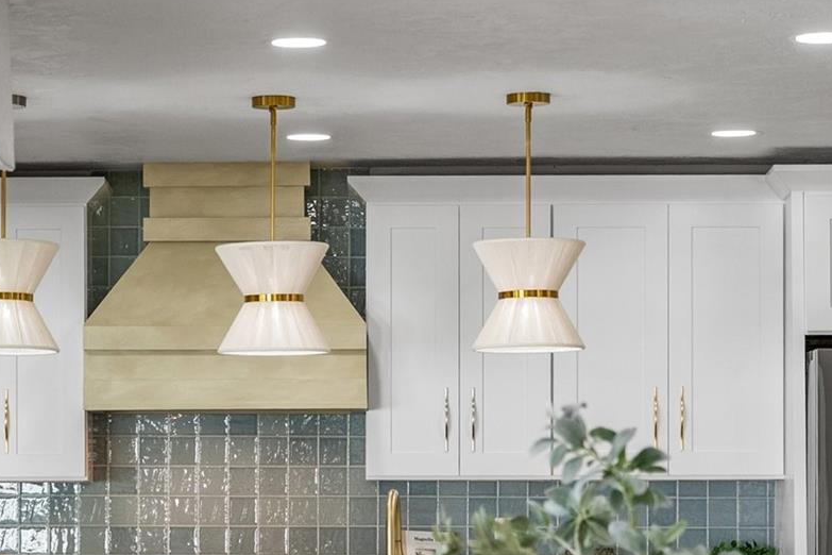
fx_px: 3305
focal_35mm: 143
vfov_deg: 9.6
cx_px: 307
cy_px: 502
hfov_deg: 14.3
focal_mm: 70
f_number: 2.8
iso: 320
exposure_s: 1/320
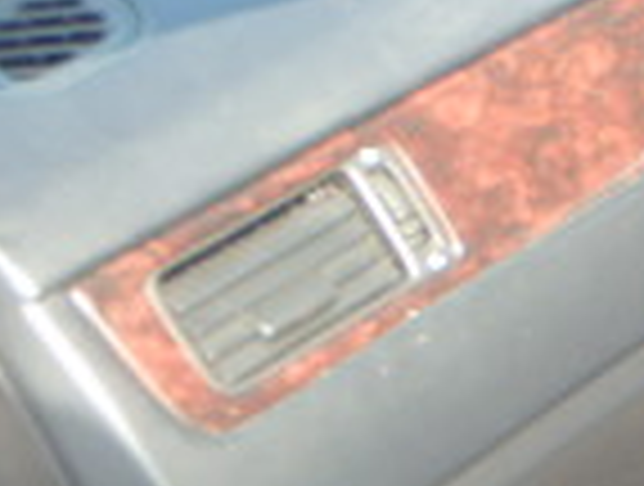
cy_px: 90
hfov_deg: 12.9
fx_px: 2331
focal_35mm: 125
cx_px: 1432
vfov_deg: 11.9
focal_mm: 5
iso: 125
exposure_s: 1/80
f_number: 3.9
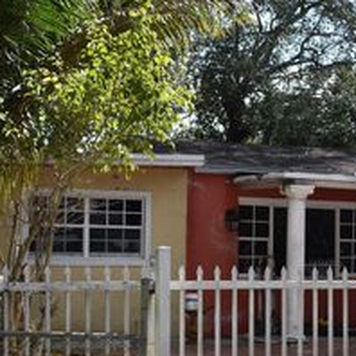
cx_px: 243
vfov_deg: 23.3
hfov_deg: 23.2
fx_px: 862
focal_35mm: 74
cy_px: 229
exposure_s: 1/500
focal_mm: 23
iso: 100
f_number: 3.8
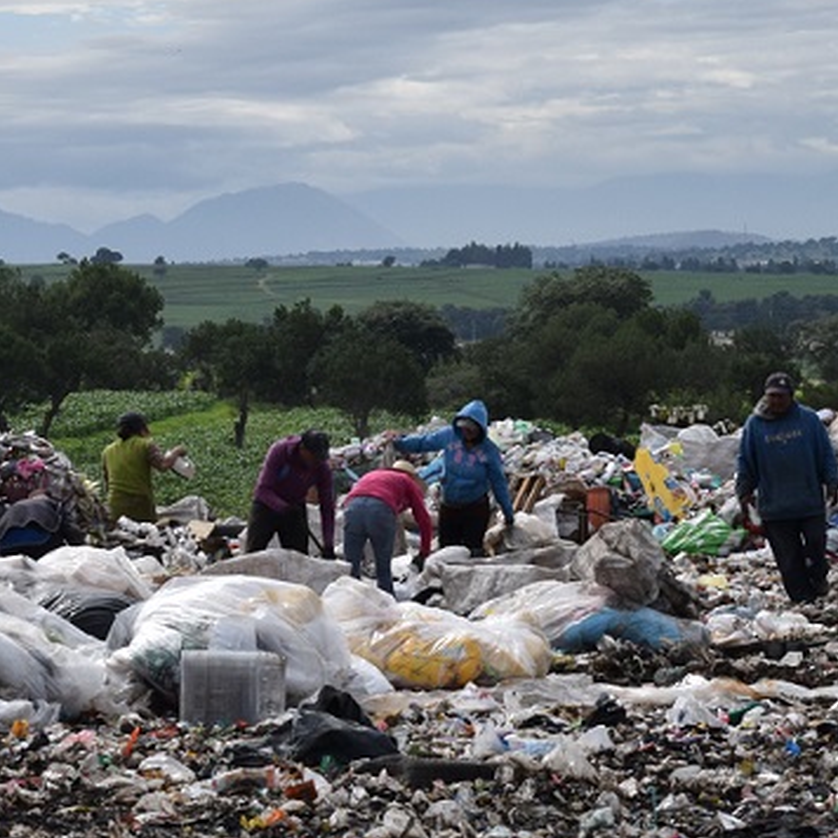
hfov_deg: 9.4
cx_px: 292
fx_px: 5070
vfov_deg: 9.4
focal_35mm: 185
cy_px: 438
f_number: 10
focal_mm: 55
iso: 400
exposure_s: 1/1000
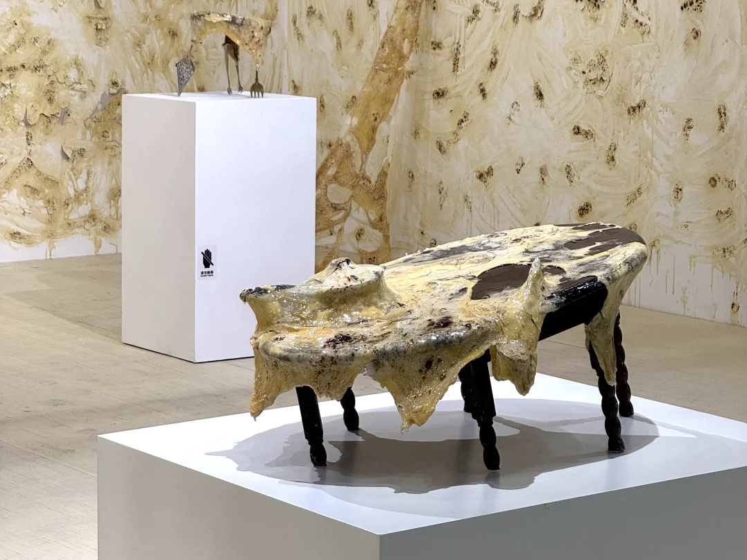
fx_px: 2222
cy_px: 184
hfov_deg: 19.1
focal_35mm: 103
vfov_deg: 14.3
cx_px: 374
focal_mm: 9
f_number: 2.8
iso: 64
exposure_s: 1/100
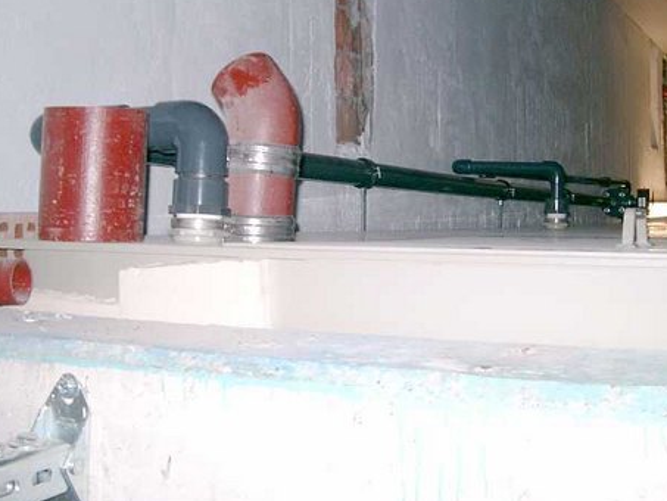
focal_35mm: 49
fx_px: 944
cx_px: 398
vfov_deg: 29.6
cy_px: 193
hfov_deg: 38.8
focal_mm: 7.6
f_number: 2.6
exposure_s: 1/60
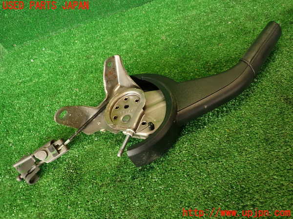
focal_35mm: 25
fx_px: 212
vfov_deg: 54.9
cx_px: 146
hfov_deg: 69.4
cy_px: 110
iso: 200
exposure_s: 1/40
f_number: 2
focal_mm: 4.5
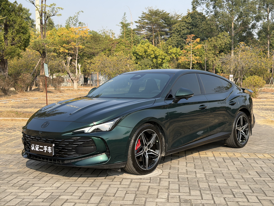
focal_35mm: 48
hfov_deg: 39.7
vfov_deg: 30.3
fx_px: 380
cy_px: 103
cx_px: 137
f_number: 1.78
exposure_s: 1/2273
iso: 64
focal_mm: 6.76
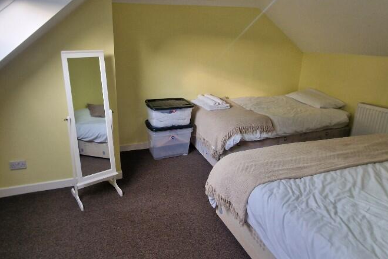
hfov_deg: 80.4
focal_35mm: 21
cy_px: 108
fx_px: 226
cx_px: 160
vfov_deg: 59.2
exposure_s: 1/120
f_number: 2.2
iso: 100
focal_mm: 2.2
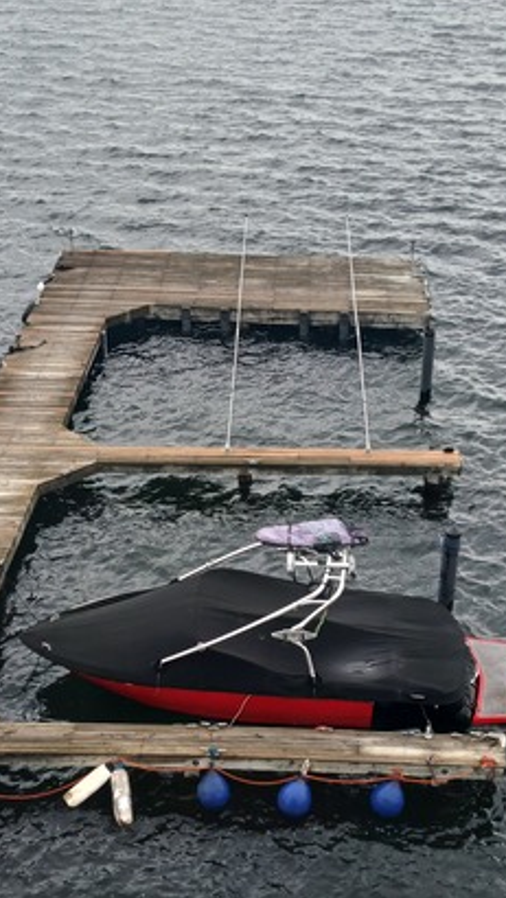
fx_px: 1263
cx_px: 188
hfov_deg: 22.6
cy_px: 521
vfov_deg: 39.1
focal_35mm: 53
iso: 20
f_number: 1.8
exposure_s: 1/128
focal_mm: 3.98
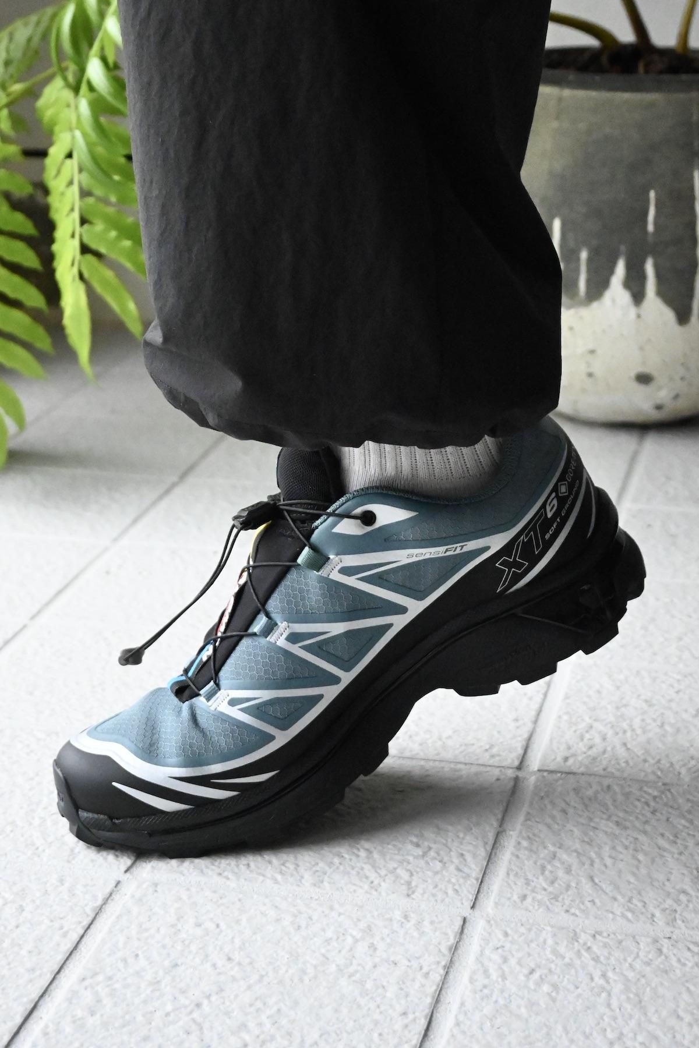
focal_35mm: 58
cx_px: 350
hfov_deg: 23.2
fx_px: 1704
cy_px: 524
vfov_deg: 34.2
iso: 10000
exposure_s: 1/320
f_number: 5.6
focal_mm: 39
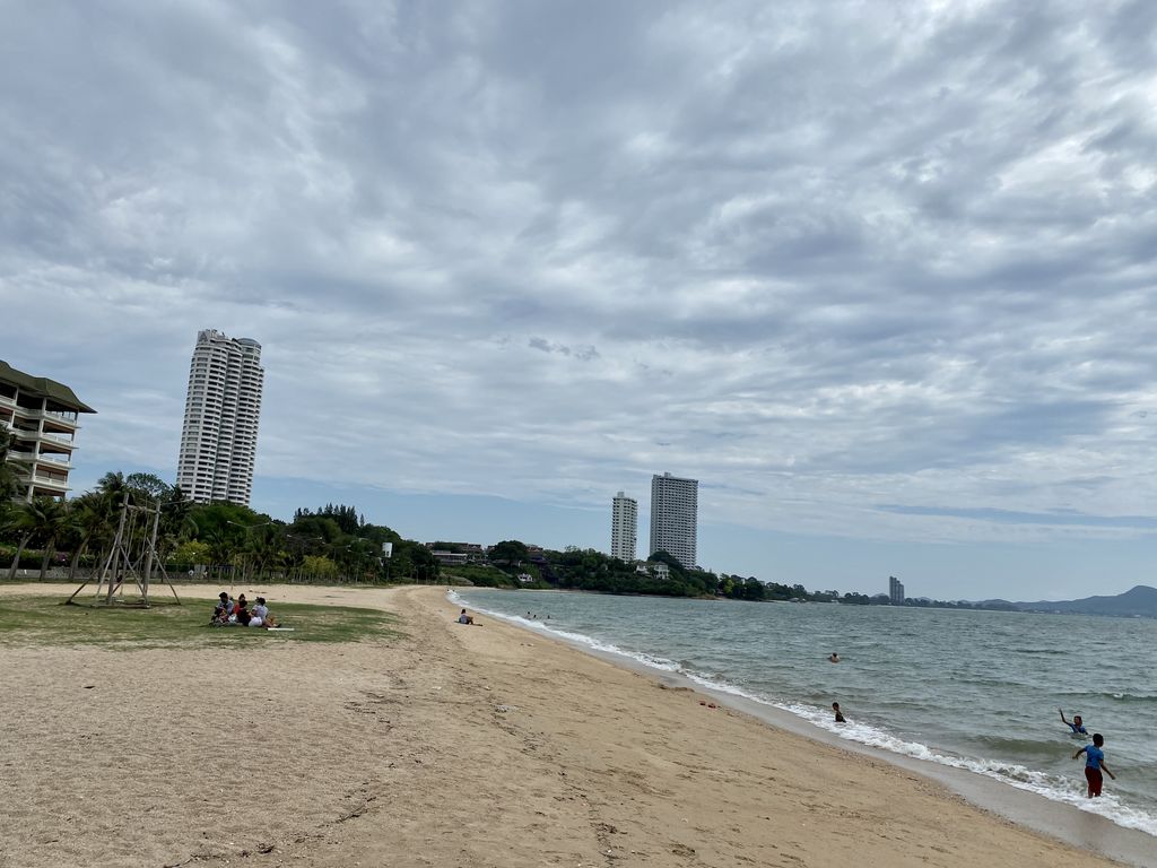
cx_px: 578
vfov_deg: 53.1
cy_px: 434
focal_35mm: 26
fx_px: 869
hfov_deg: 67.3
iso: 32
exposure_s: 1/6410
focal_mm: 4.25
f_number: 1.8
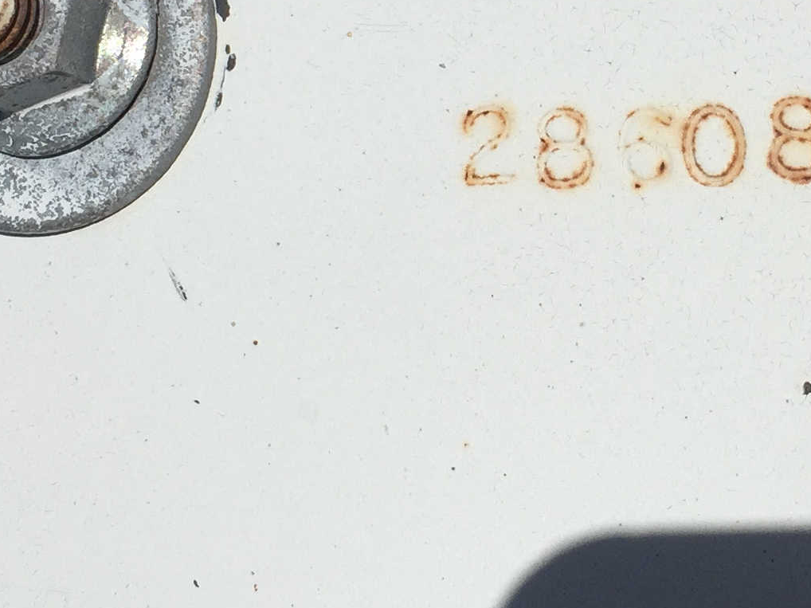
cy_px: 27
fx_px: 2178
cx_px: 577
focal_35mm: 93
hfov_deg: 21.0
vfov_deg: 15.6
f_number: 2.2
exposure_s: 1/9901
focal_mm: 4.15
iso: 32
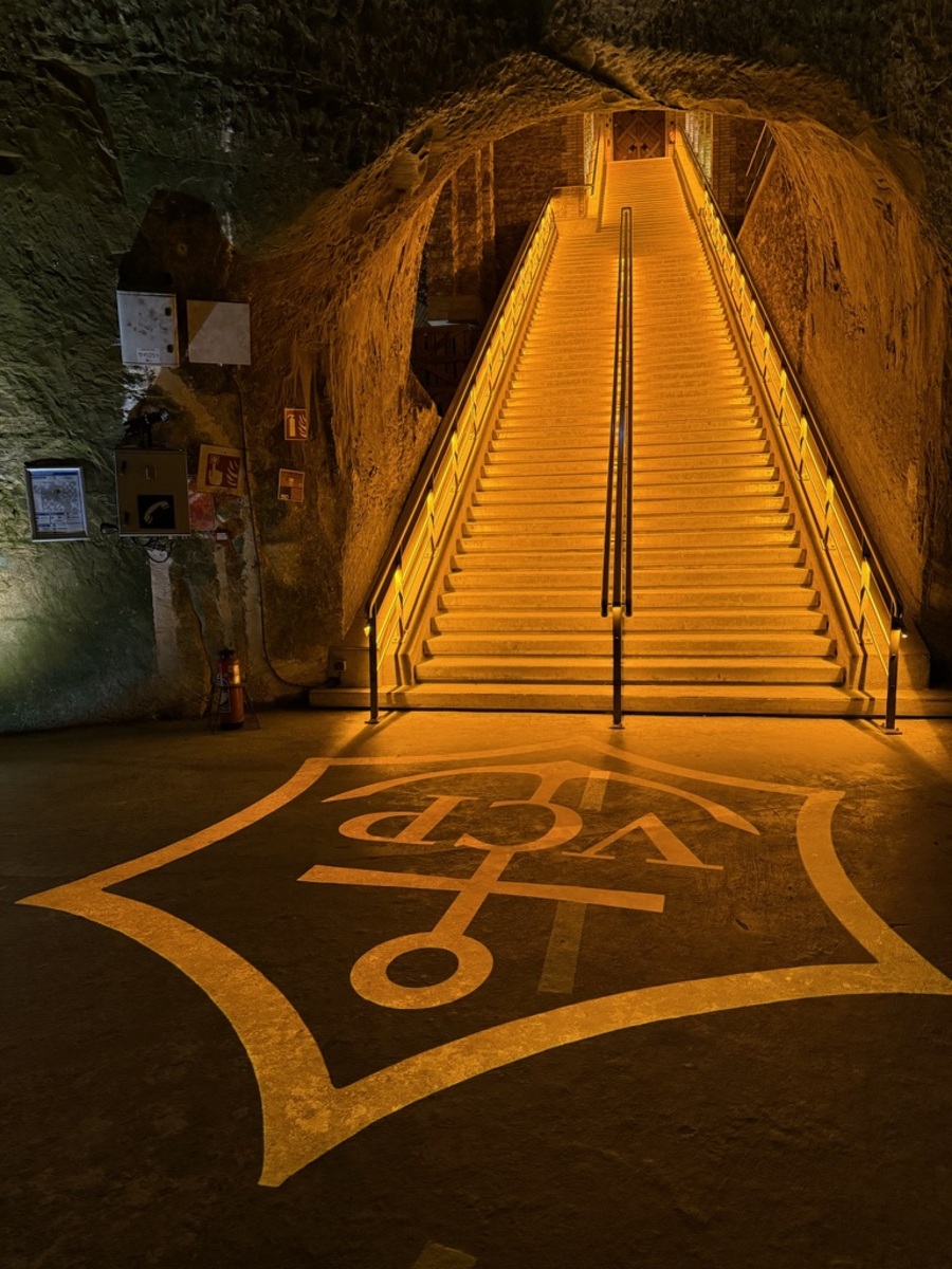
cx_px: 476
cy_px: 634
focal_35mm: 24
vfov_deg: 71.6
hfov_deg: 56.8
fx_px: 880
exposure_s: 1/50
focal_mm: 6.76
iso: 400
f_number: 1.78
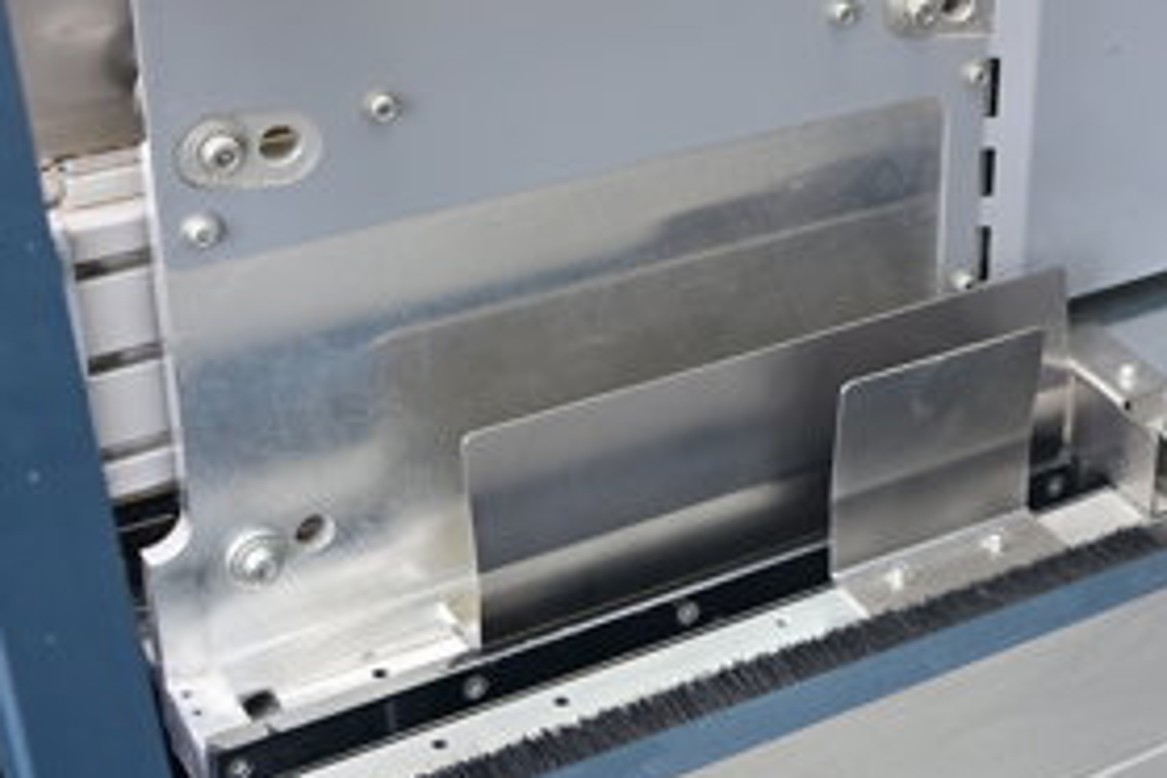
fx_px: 2463
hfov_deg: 24.5
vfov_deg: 17.8
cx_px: 1347
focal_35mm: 76
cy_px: 184
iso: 800
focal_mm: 24
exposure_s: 1/50
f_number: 3.2
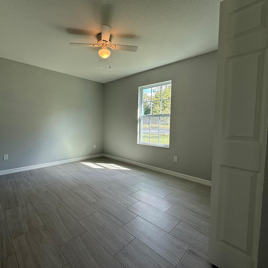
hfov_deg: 83.5
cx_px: 115
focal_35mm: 17
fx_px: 149
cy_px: 131
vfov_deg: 84.0
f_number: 2.2
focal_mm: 2.22
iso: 64
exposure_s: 1/120
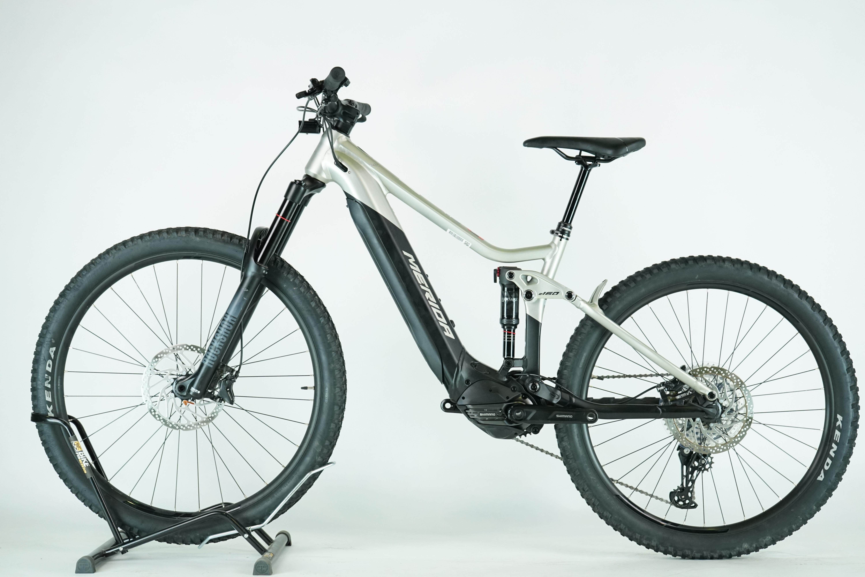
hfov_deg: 31.9
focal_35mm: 63
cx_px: 432
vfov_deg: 21.6
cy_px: 288
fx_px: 1514
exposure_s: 1/200
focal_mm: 63
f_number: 5.6
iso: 2000
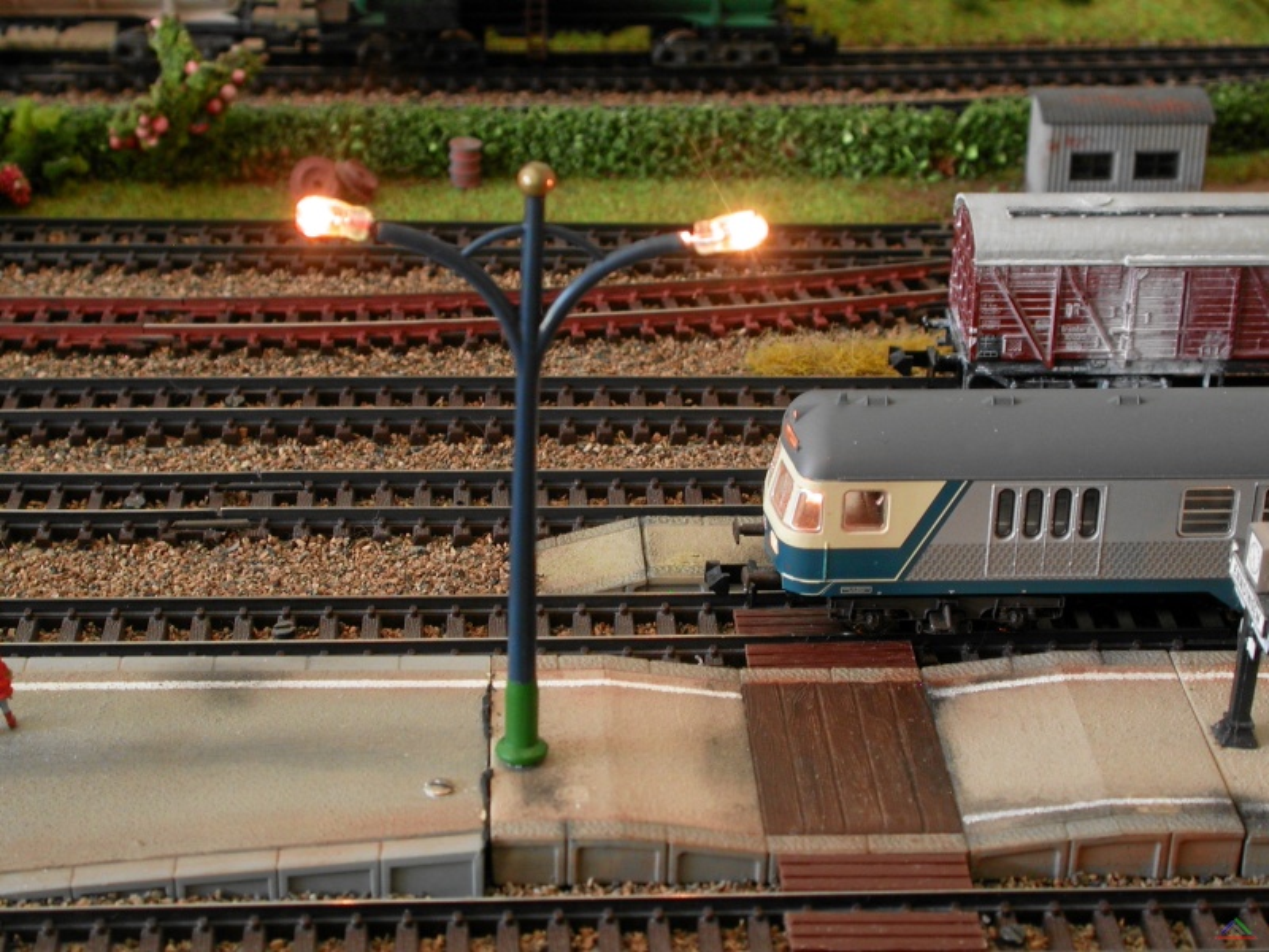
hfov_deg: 25.0
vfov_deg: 18.9
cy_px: 476
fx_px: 2859
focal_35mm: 78
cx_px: 634
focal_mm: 16.2
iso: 100
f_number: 5.6
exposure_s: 1/4
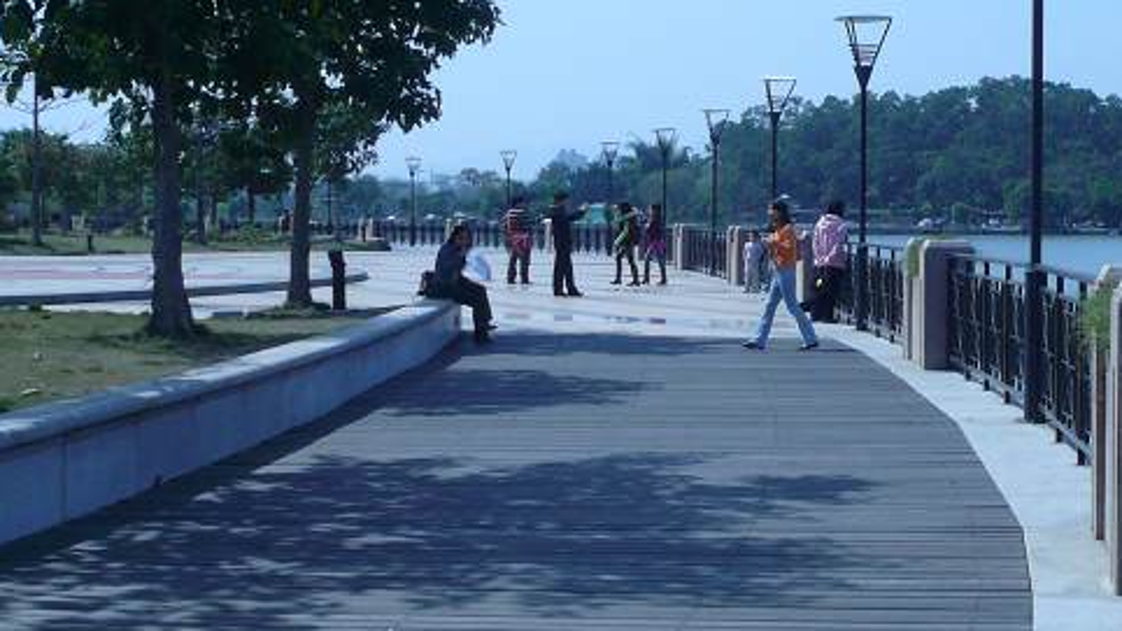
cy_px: 233
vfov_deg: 15.9
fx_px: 2261
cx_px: 889
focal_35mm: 76
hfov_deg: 27.3
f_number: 10
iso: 100
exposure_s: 1/250
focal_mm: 6.9
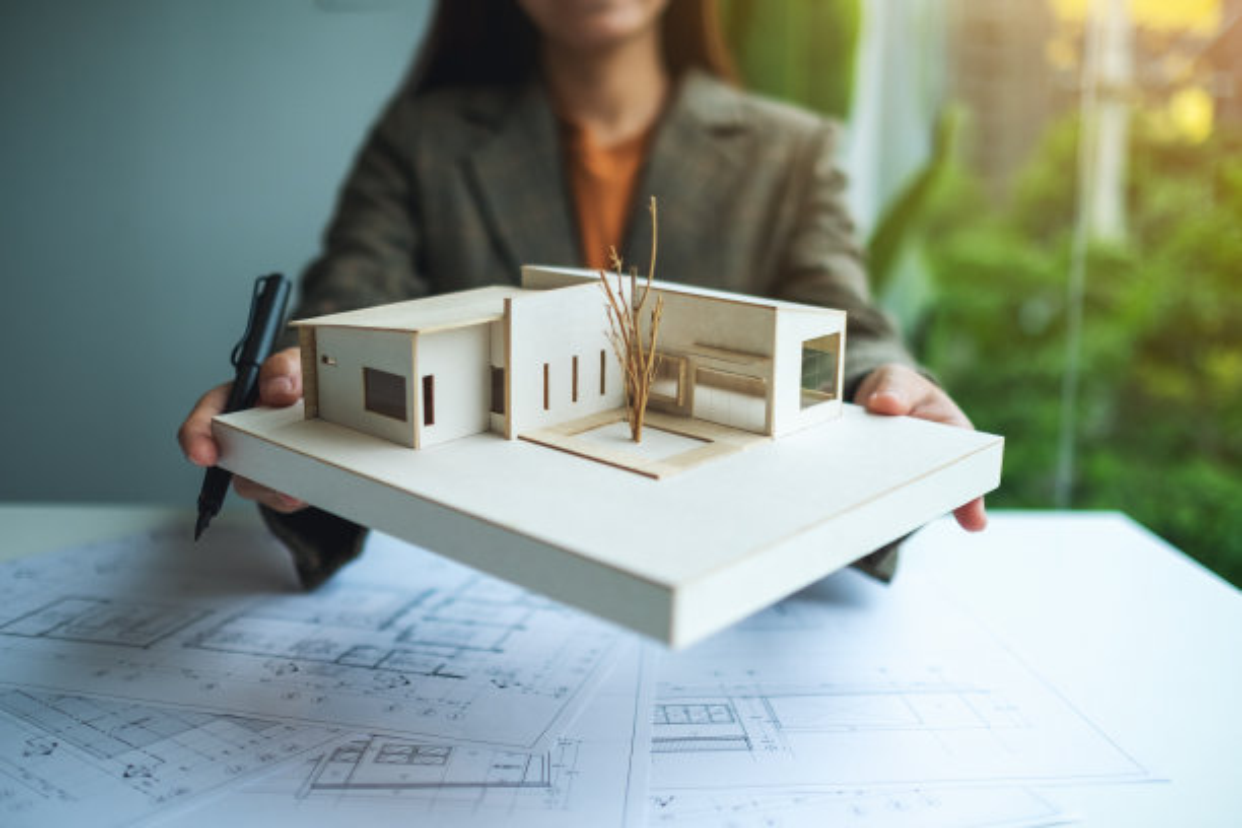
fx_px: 1207
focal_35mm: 35
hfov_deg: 54.4
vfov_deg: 37.9
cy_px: 414
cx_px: 621
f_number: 1.4
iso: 200
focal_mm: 23
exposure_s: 1/1800
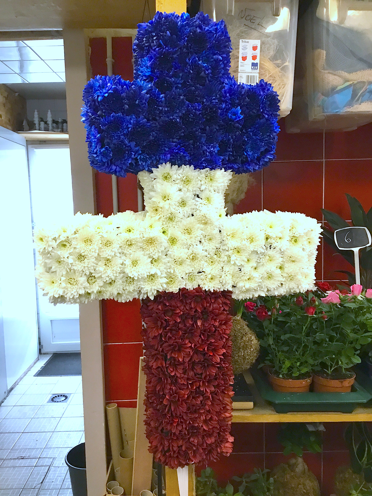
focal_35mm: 31
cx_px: 186
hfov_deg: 45.4
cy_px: 248
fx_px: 444
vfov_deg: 58.4
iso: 100
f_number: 2.4
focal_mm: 3.3
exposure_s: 1/33
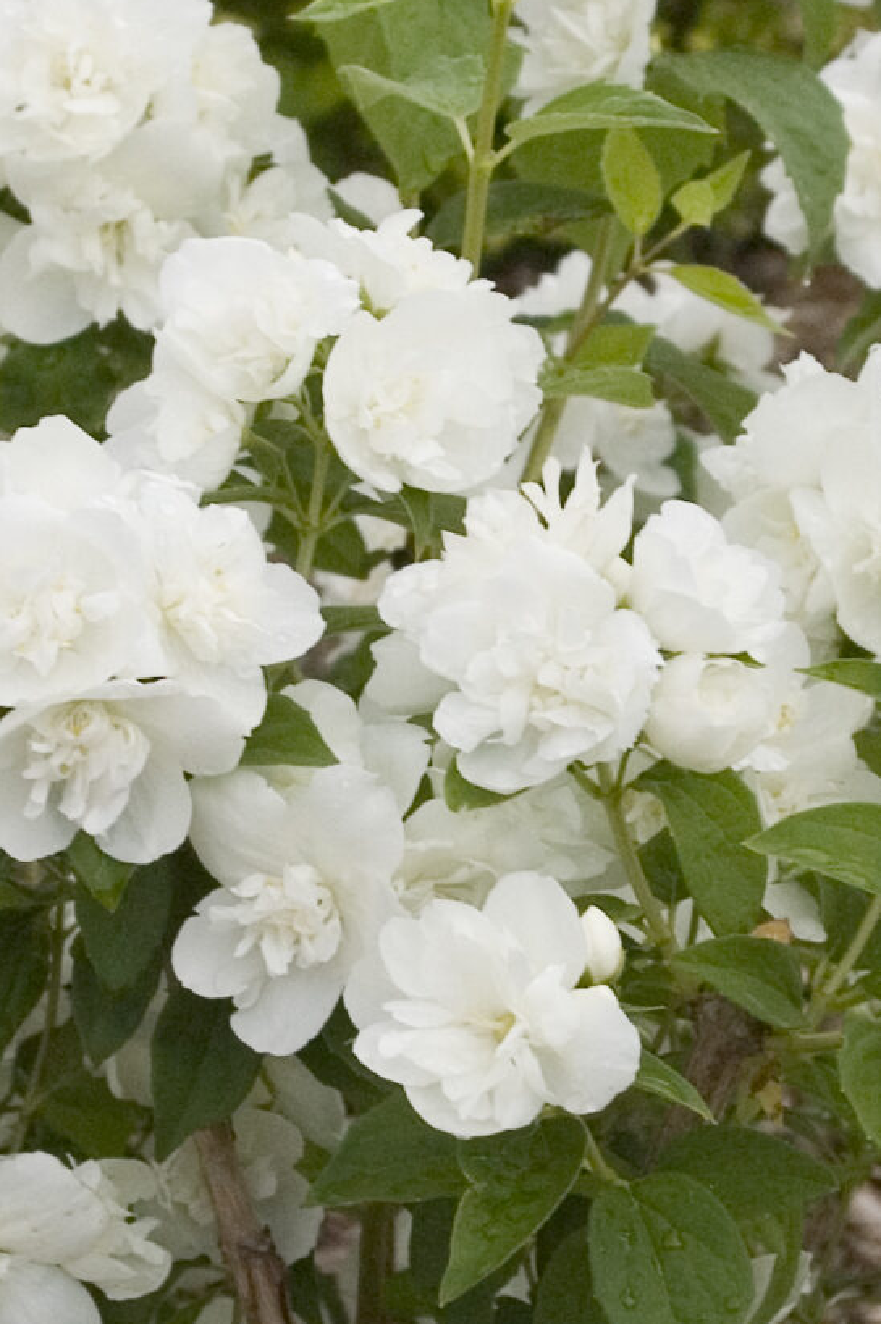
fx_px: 5513
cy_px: 779
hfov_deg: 9.1
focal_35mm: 150
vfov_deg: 13.7
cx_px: 469
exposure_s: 1/2000
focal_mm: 32
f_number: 5.6
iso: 400
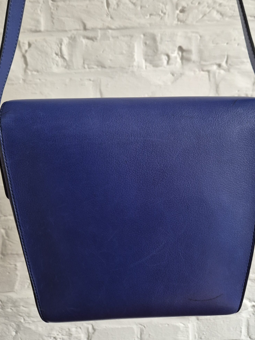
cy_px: 142
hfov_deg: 46.8
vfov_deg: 59.6
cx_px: 129
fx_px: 295
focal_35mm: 30
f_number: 1.8
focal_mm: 5.4
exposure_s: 1/100
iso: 250
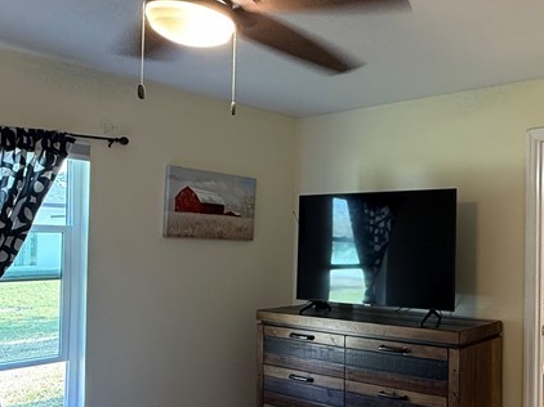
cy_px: 236
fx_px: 534
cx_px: 494
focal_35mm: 34
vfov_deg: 41.6
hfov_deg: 48.1
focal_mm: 2.22
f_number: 2.2
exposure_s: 1/60
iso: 200
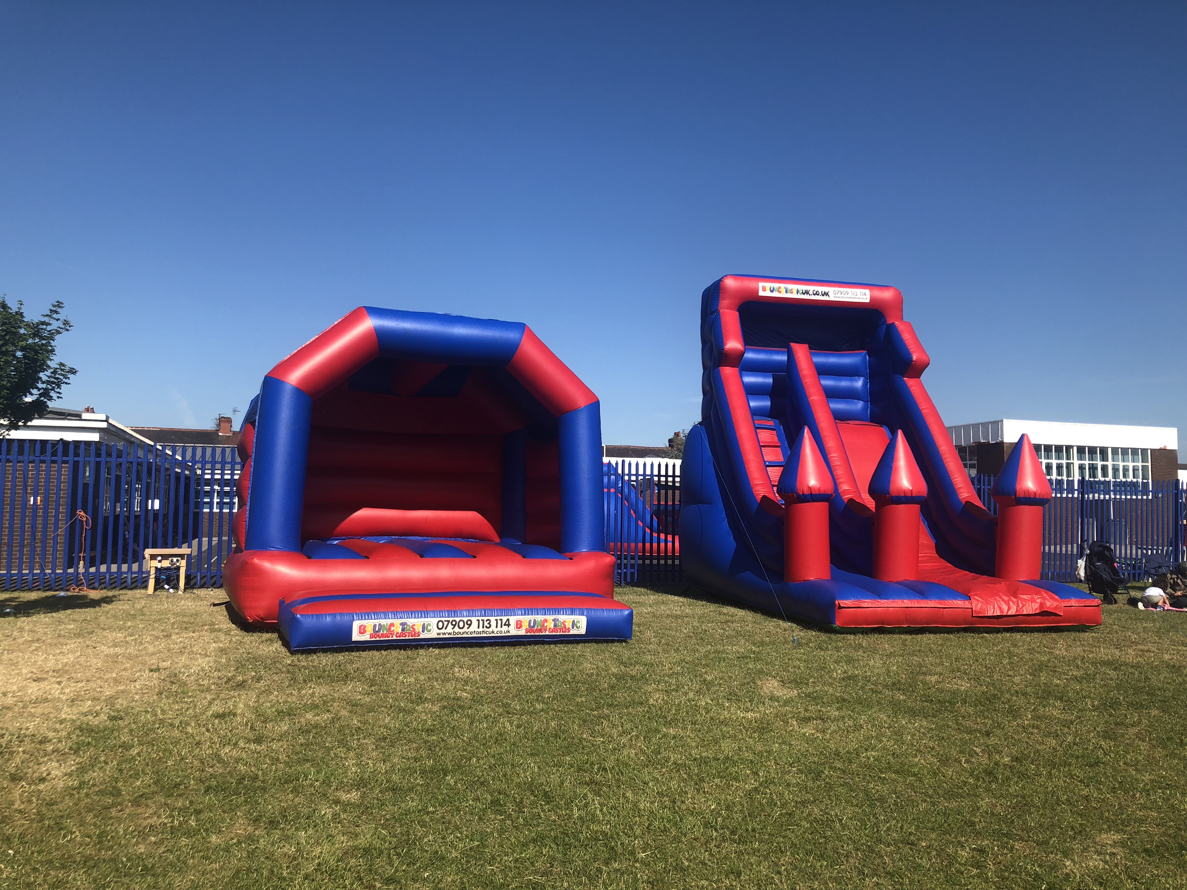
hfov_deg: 63.4
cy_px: 445
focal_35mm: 28
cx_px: 594
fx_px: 960
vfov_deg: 49.7
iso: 20
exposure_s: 1/1845
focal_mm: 3.99
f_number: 1.8
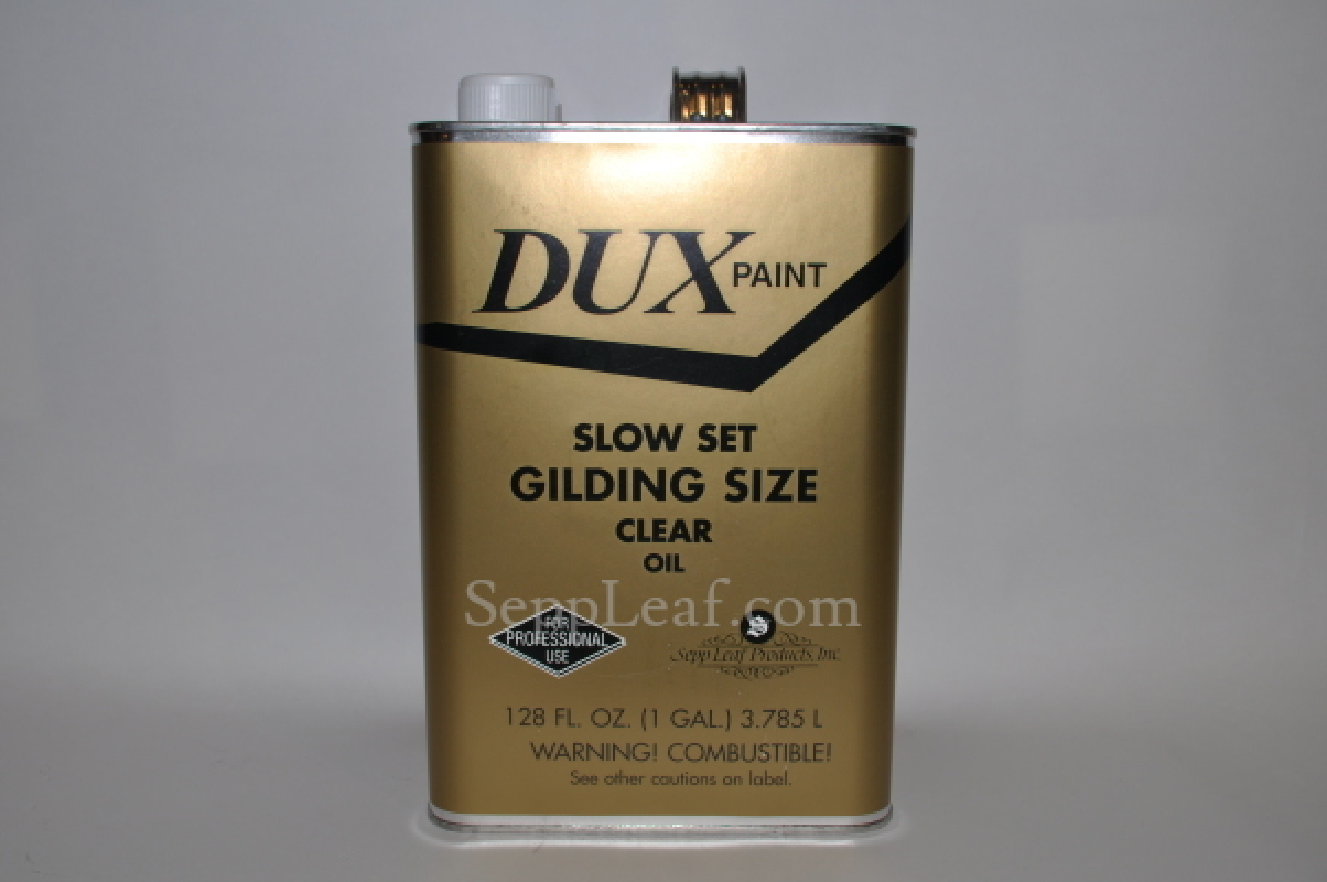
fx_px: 1326
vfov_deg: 36.8
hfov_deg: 53.2
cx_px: 664
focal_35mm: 36
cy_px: 441
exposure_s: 1/125
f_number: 9
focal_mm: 24
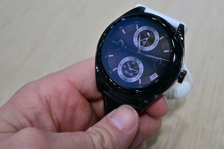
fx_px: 328
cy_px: 62
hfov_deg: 37.4
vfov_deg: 25.6
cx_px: 144
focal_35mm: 53
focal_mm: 25
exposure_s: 1/400
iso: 250
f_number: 4.2
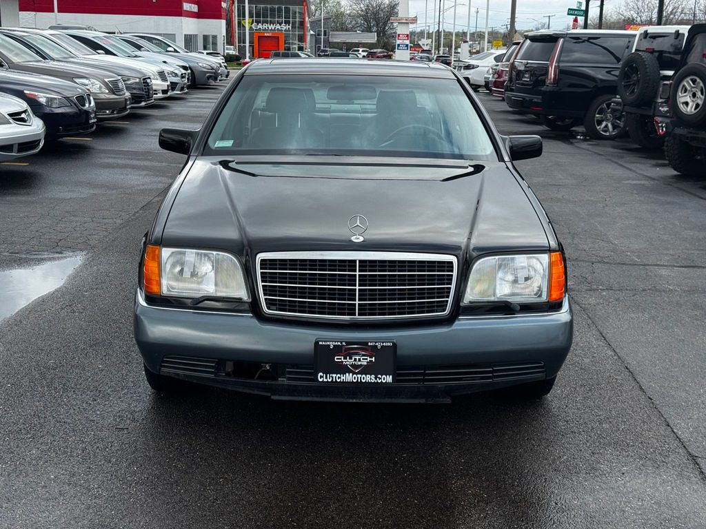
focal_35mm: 48
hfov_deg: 39.7
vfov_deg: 30.3
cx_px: 353
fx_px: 979
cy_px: 264
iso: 64
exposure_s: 1/1637
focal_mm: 6.76
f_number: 1.78
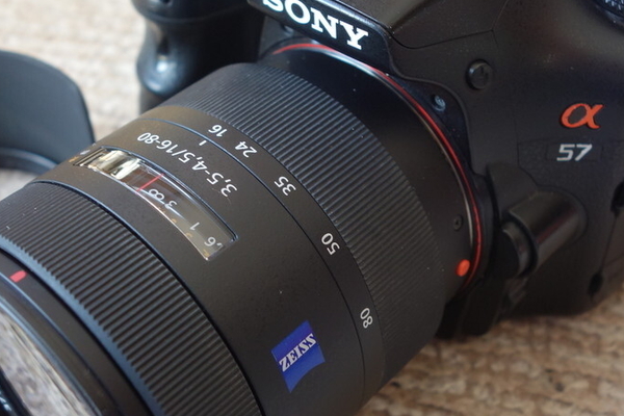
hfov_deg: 35.6
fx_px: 971
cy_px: 193
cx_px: 309
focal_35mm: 56
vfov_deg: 24.2
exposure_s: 1/30
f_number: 3.2
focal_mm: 10.4
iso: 200
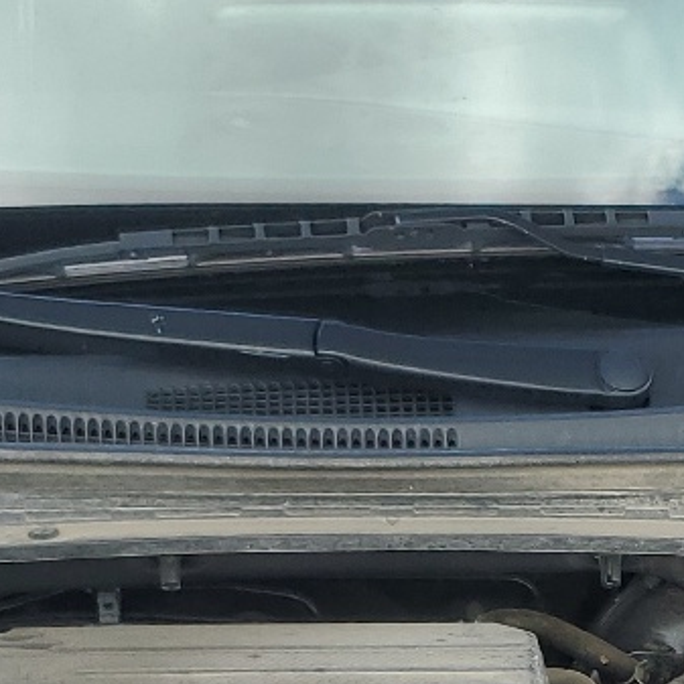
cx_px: 576
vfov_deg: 14.8
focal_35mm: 109
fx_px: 2437
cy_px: 1033
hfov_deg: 15.8
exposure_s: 1/714
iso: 50
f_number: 1.5
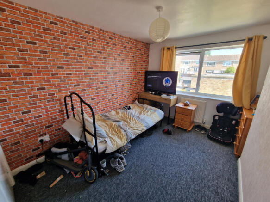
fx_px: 101
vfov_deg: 89.9
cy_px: 101
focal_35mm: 13
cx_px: 135
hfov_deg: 106.2
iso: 64
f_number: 2.2
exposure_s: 1/50
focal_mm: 2.2
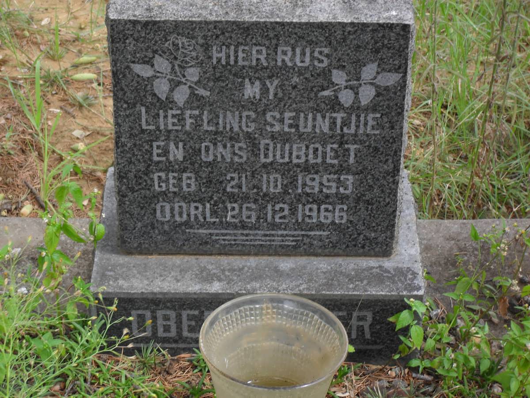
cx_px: 265
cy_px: 199
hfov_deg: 18.7
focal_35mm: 105
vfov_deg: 14.1
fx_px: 1608
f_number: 5.8
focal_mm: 18.9
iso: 100
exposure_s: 1/60
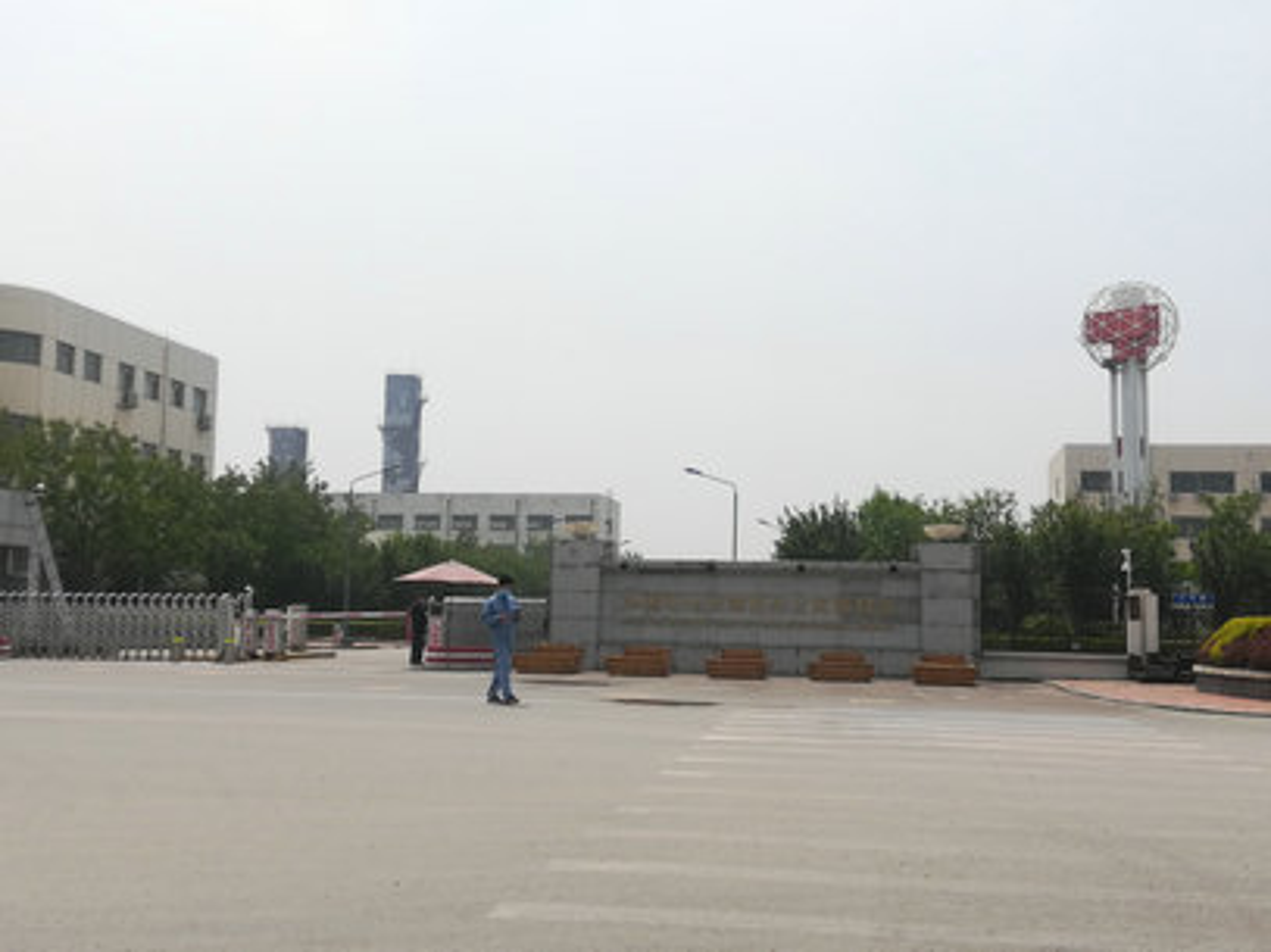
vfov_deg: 32.9
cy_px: 476
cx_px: 636
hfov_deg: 43.0
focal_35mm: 44
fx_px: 1615
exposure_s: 1/1439
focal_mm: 3.81
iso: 50
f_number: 2.2
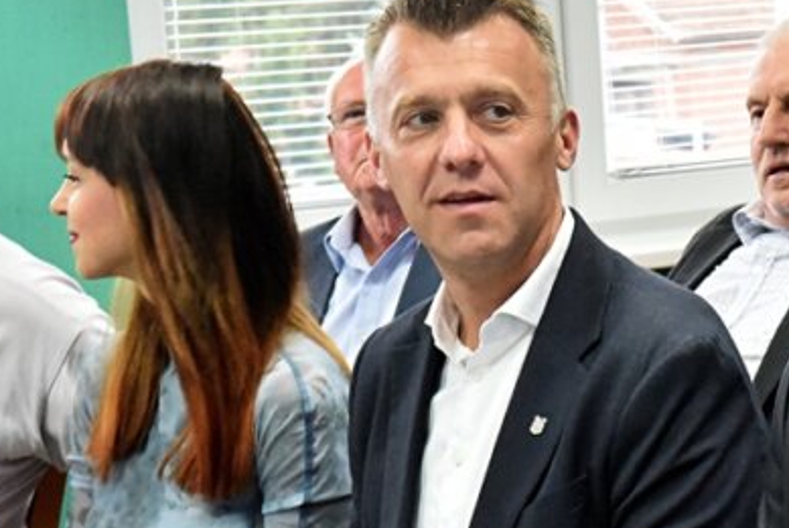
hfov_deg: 12.6
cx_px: 976
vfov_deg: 8.7
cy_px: 441
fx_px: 3465
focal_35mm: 158
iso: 8000
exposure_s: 1/160
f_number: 8
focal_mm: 60
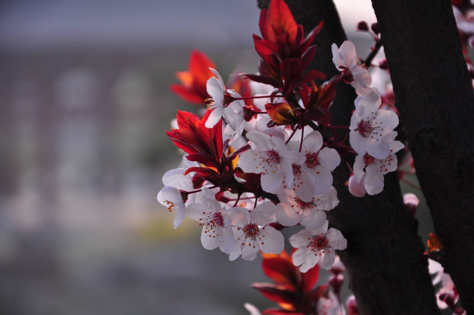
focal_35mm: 158
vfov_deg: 8.7
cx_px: 237
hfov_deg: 13.1
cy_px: 158
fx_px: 2071
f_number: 5.6
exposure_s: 1/250
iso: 200
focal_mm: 105
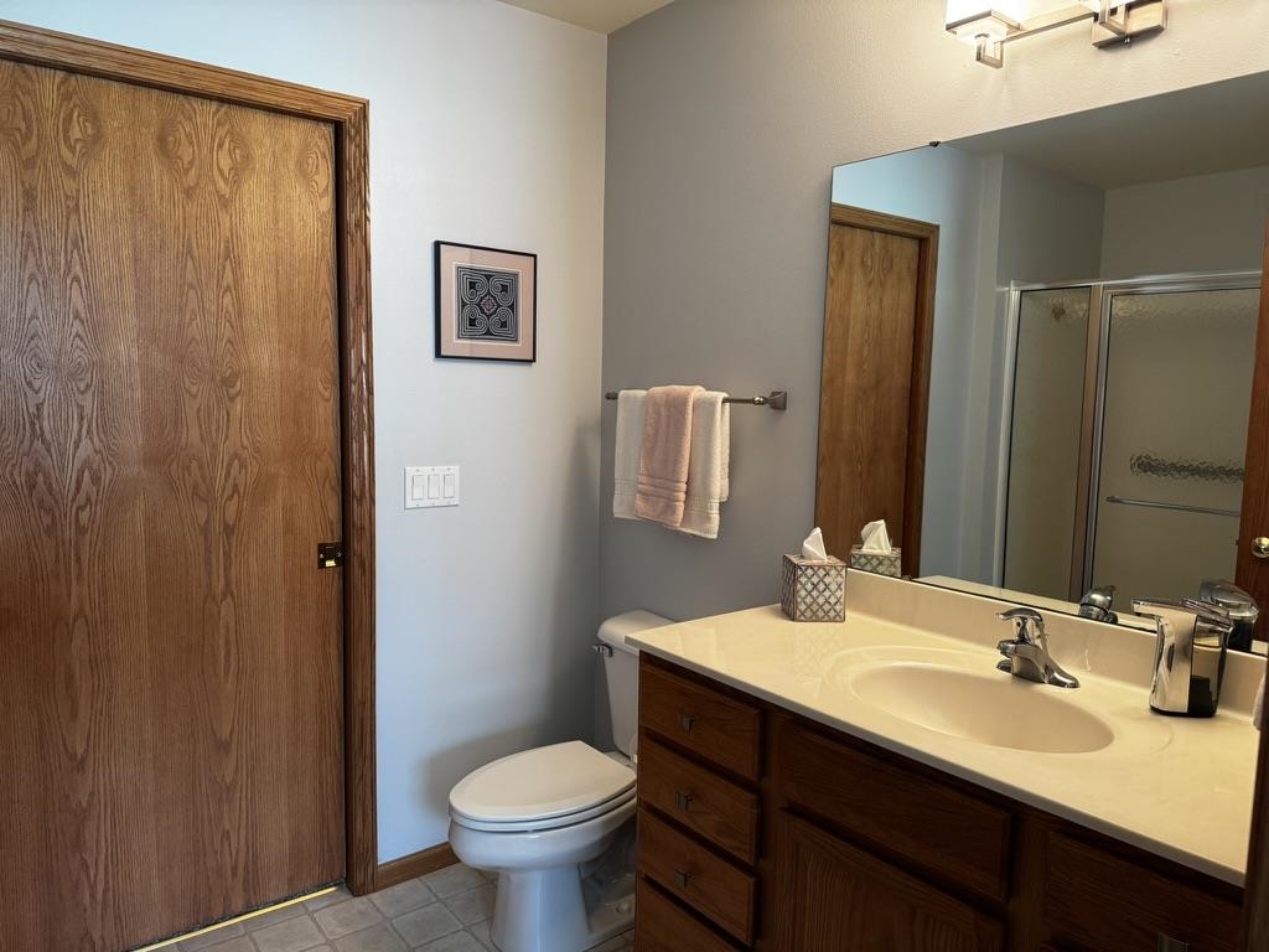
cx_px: 634
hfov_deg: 71.6
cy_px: 476
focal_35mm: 24
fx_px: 880
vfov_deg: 56.8
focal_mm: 6.76
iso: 200
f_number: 1.78
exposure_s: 1/60
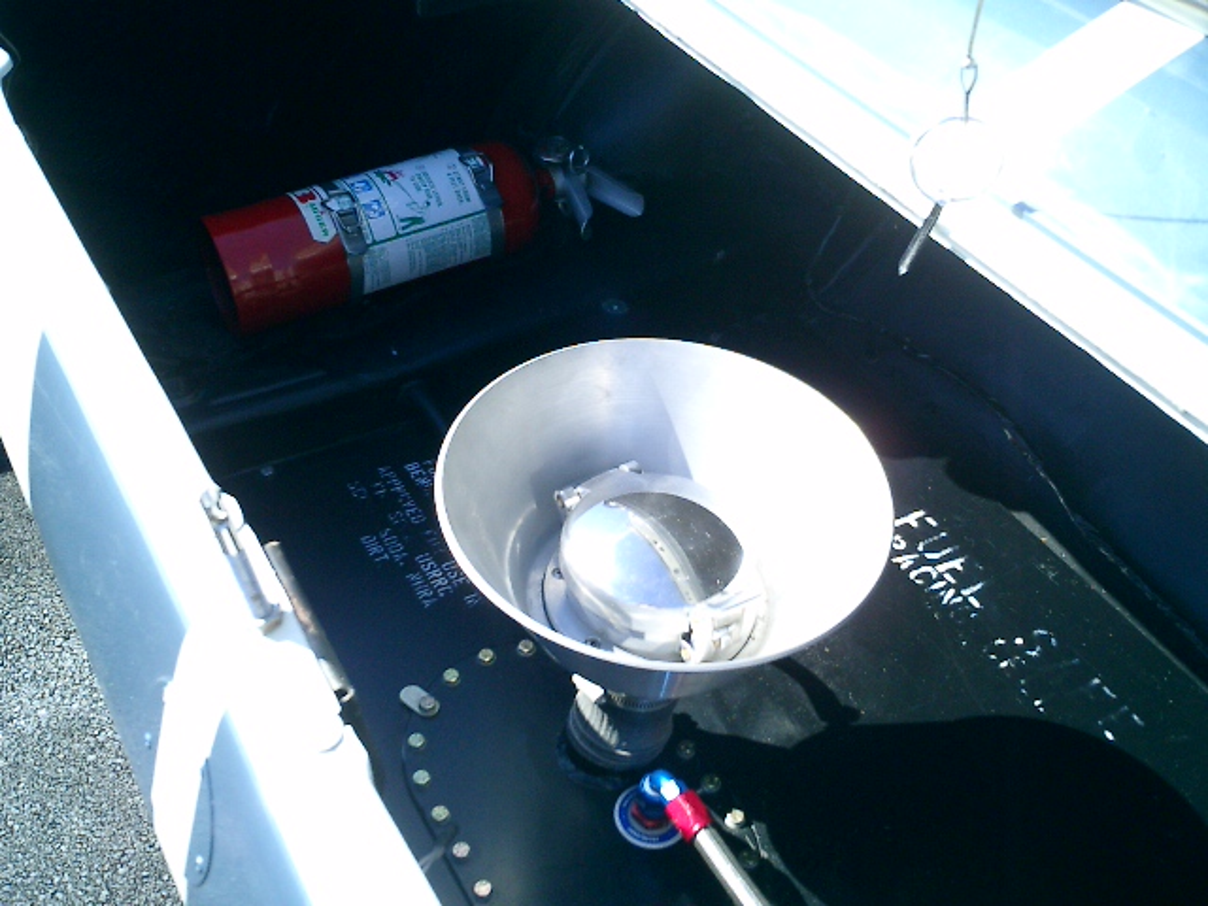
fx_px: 1256
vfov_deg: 39.7
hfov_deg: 51.4
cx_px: 604
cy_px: 453
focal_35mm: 36
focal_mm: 7.5
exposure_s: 1/640
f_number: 3.2
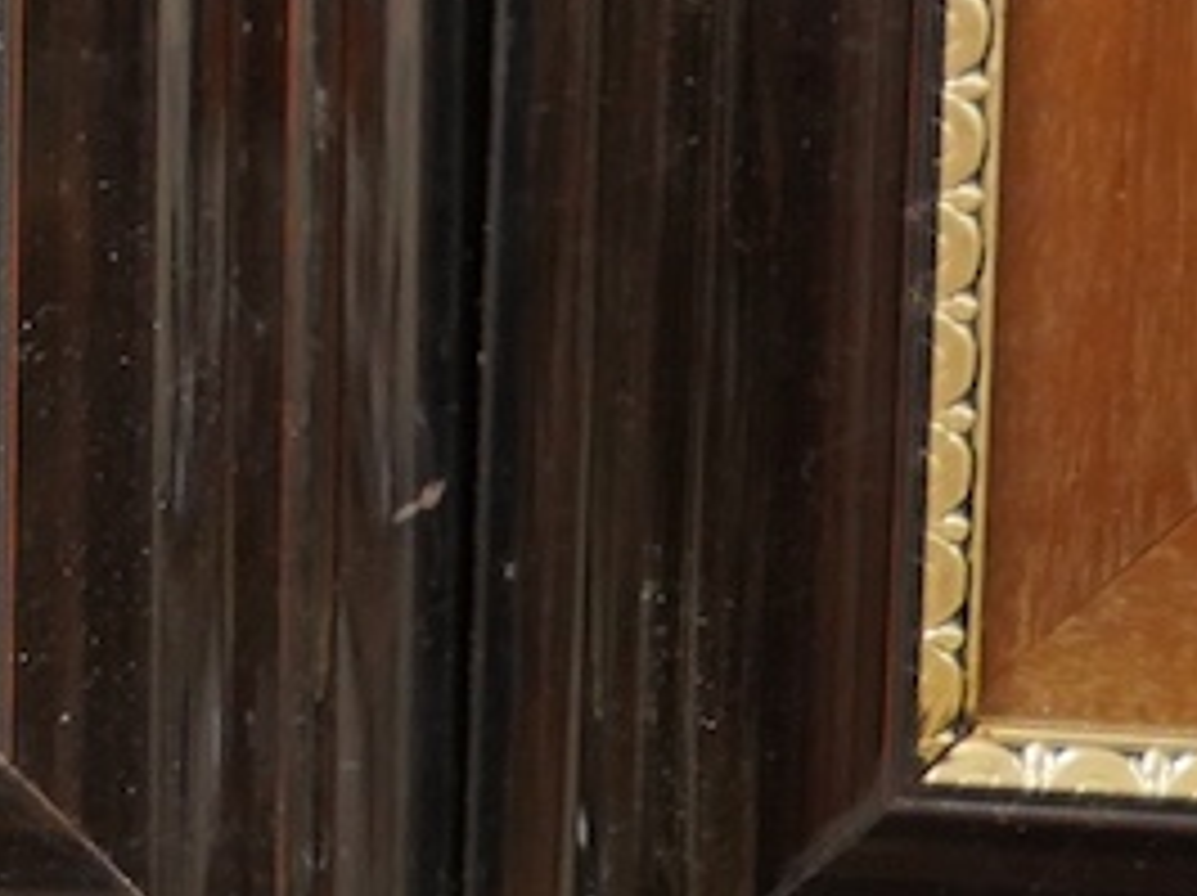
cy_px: -144
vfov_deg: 8.0
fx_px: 6322
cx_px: -1168
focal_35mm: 183
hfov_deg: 10.0
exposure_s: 1/200
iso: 2500
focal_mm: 30
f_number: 4.5
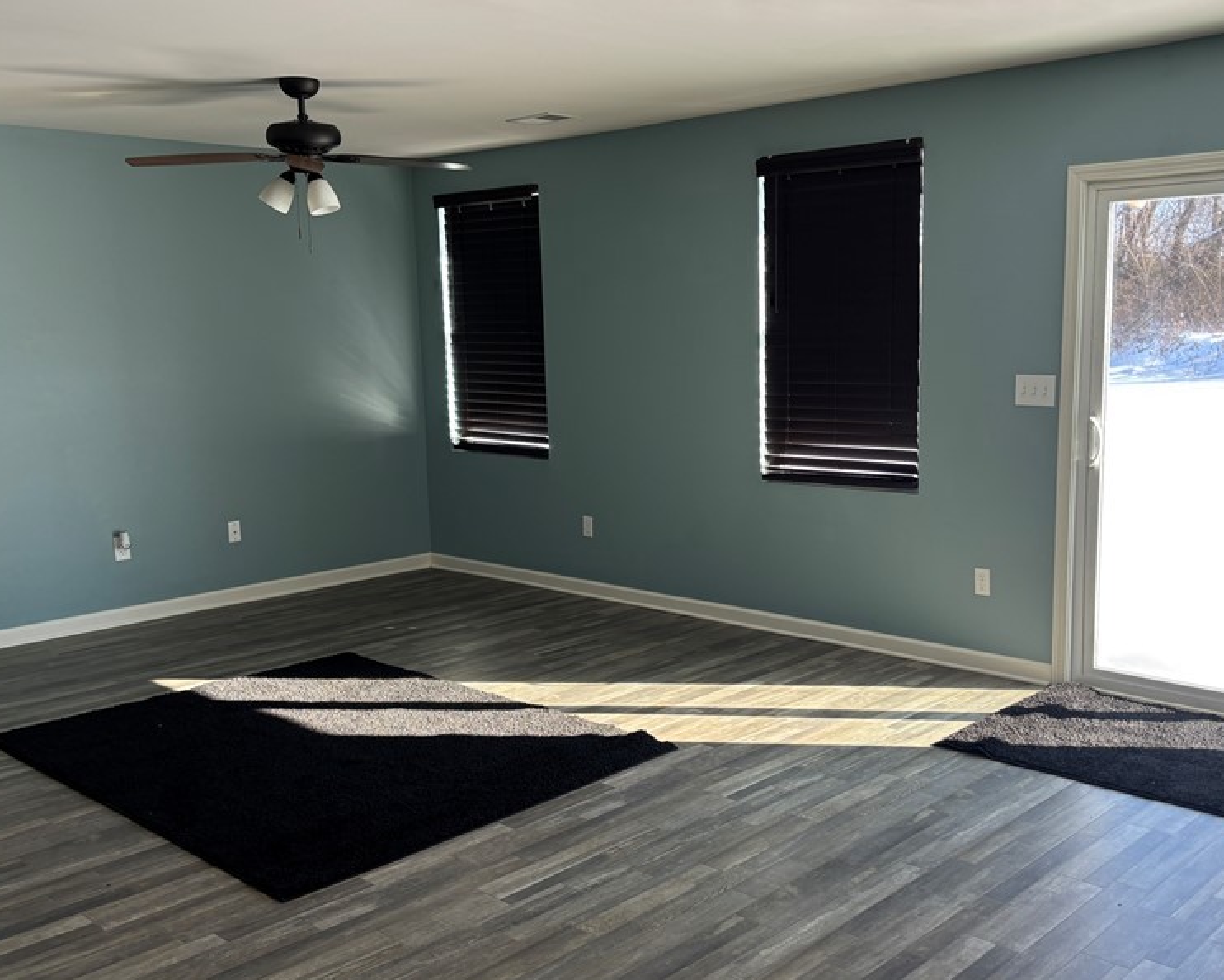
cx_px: 719
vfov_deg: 42.2
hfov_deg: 51.3
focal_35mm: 35
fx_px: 1268
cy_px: 498
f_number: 1.6
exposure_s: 1/143
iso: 40
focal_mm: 5.96
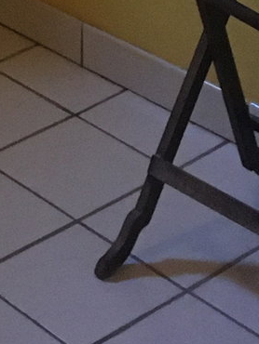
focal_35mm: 167
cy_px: -387
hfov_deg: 8.6
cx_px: -203
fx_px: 1664
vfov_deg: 10.6
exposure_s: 1/25
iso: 200
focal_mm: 4.15
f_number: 2.2
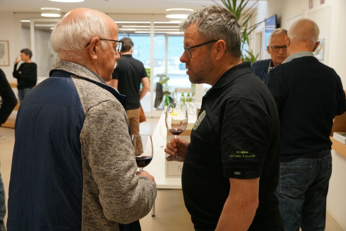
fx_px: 432
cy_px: 116
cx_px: 173
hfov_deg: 43.6
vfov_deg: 29.8
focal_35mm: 45
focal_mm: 30
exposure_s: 1/160
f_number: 4.5
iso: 3200
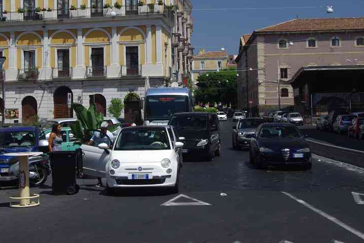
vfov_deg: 18.7
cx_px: 144
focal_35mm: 73
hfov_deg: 27.8
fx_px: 735
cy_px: 76
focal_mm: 35
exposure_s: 1/125
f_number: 11
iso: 200
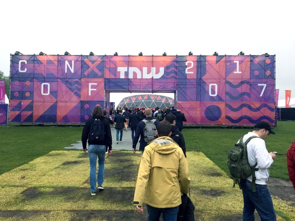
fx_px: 247
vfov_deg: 48.2
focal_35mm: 29
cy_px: 110
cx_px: 148
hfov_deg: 61.7
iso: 25
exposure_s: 1/538
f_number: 2.2
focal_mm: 4.15
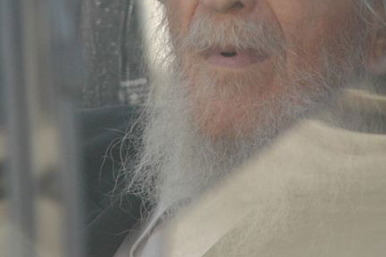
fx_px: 6698
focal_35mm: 625
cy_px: -40
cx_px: 243
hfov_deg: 3.3
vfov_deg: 2.2
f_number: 6
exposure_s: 1/400
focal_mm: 175
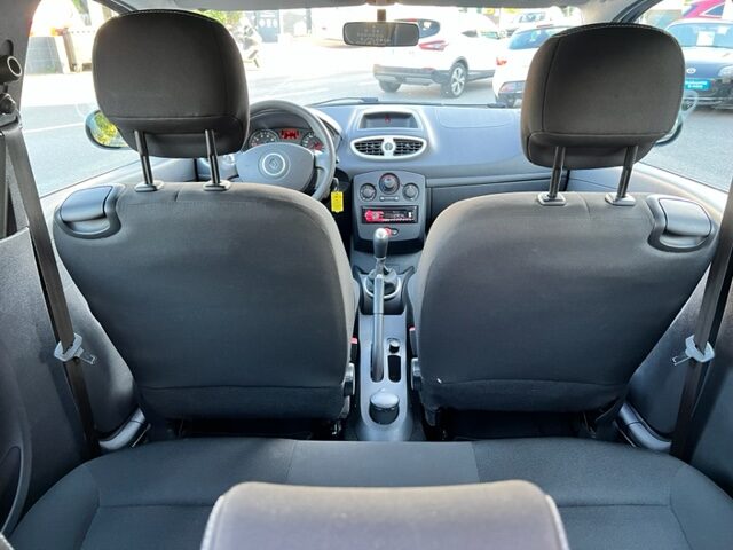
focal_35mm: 26
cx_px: 366
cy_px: 275
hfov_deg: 67.3
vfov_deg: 53.1
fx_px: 551
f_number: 1.5
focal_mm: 5.7
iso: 250
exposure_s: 1/60
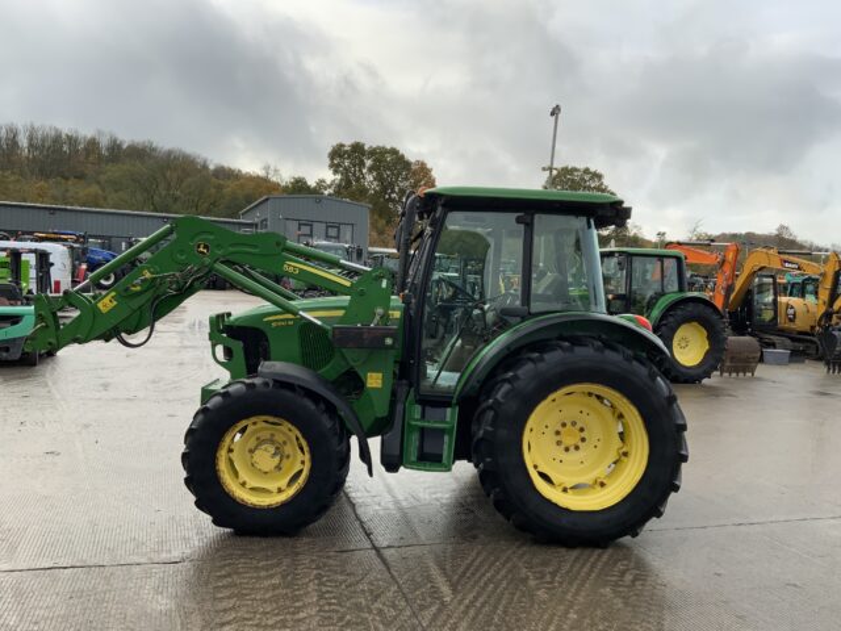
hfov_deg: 61.7
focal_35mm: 29
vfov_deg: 48.2
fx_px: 705
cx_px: 420
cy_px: 316
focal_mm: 3
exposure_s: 1/1250
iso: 16
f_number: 1.8
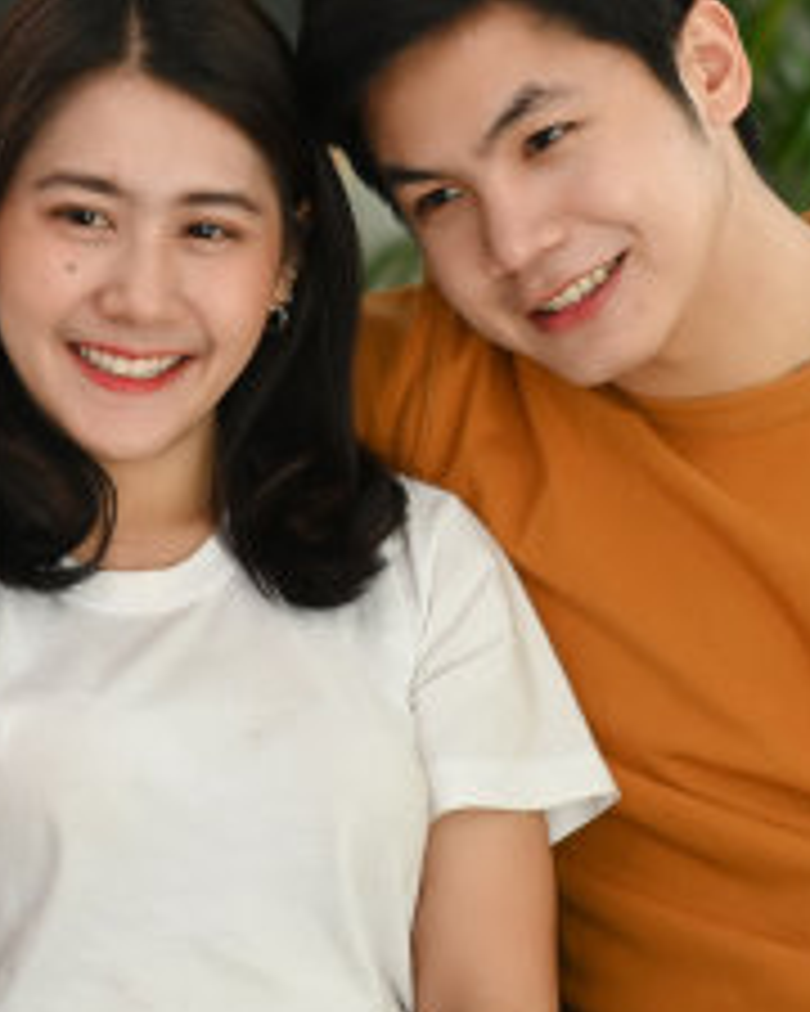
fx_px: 8031
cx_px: 270
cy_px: 695
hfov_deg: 5.8
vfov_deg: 7.2
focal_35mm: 268
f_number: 2.8
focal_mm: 105
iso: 200
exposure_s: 1/80
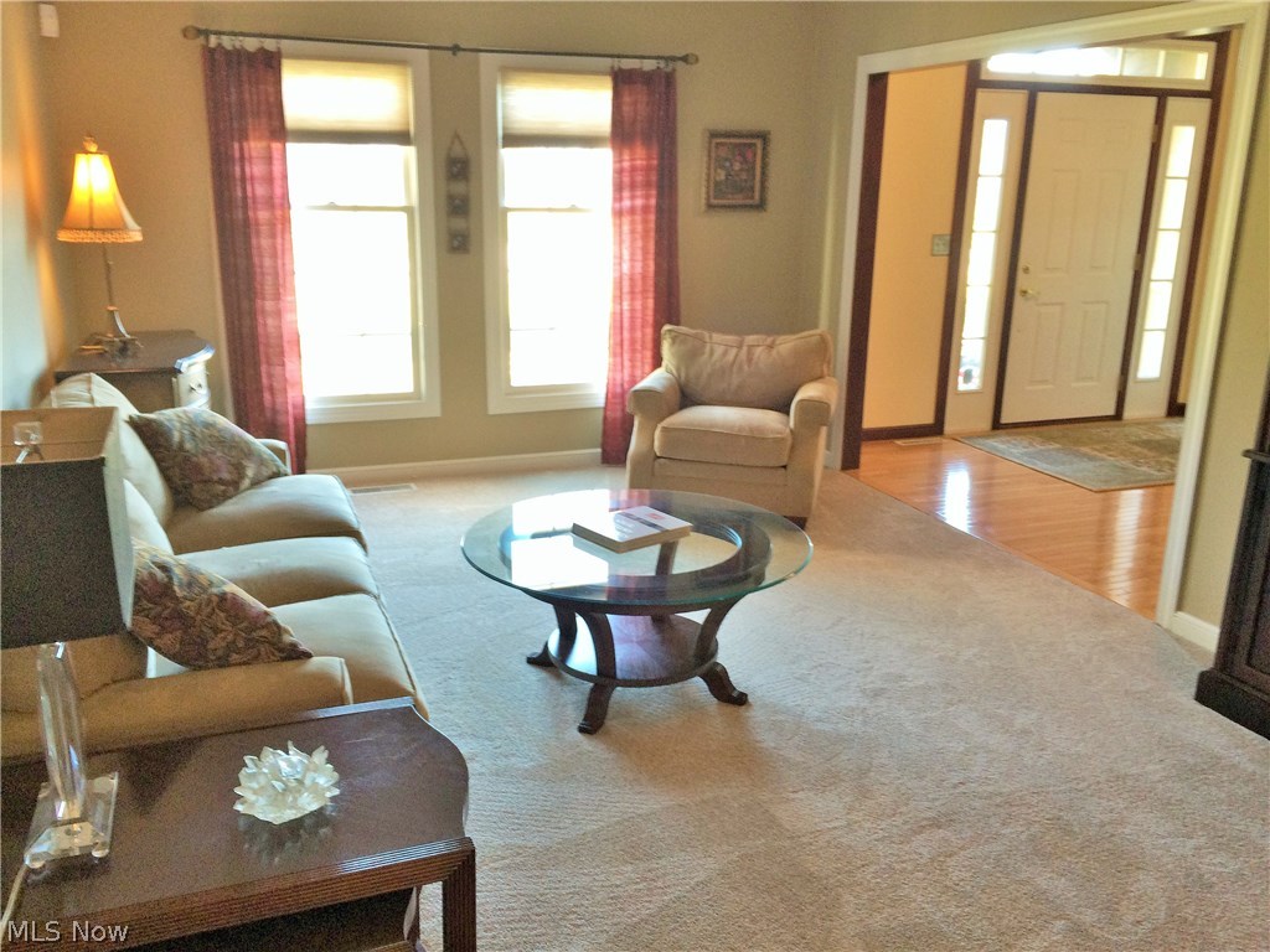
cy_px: 476
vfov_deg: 48.2
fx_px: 1064
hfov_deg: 61.7
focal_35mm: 29
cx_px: 635
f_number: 2.2
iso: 100
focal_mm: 4.15
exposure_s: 1/30
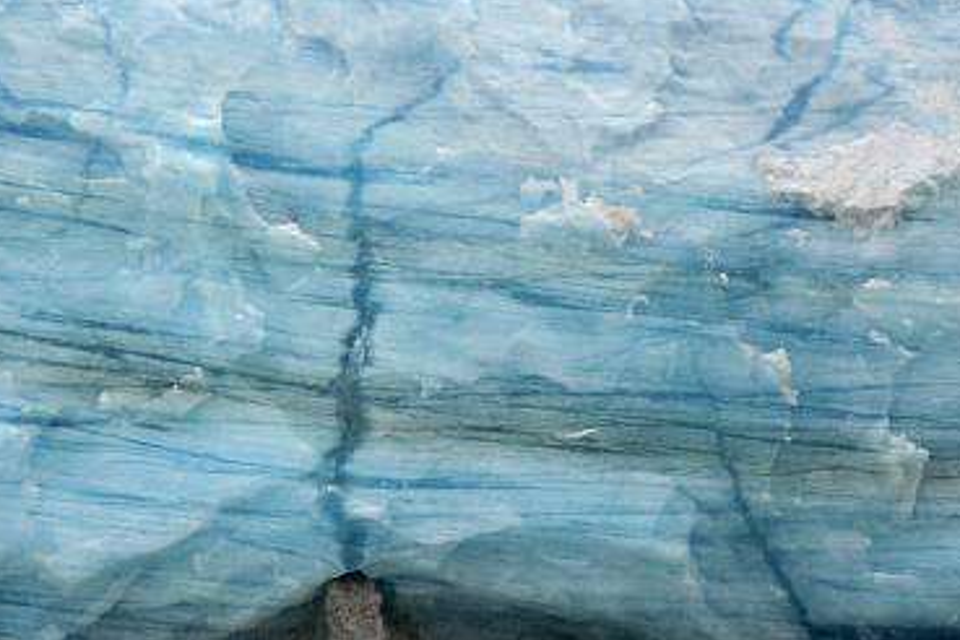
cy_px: 406
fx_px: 15572
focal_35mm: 584
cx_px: 437
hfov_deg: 3.5
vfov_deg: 2.4
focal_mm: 72
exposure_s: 1/100
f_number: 4
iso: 100
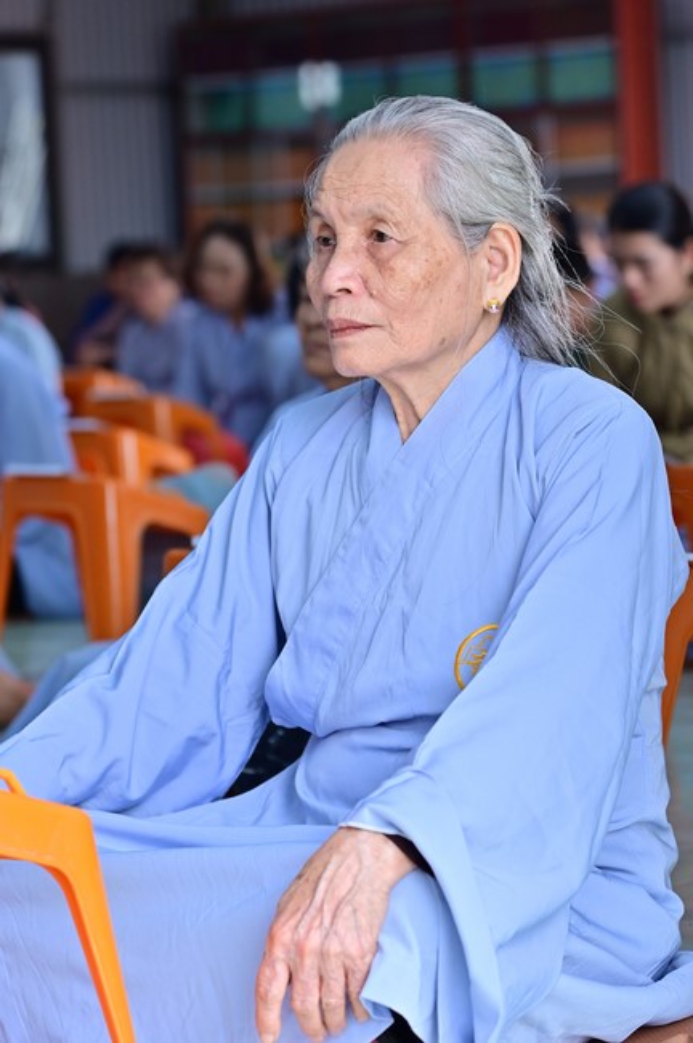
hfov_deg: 11.4
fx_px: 3472
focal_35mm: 120
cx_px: 346
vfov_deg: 17.1
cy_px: 522
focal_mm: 120
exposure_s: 1/125
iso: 1000
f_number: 5.6
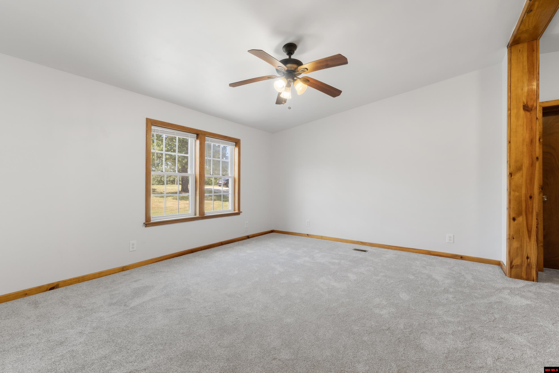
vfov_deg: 77.3
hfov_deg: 100.4
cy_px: 186
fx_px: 233
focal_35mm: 15
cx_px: 280
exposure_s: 1/4
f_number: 9
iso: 200
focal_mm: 10
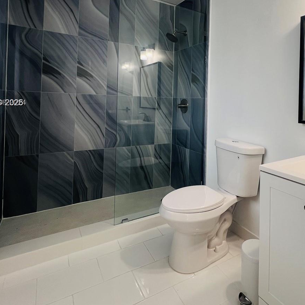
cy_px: 103
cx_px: 193
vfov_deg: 70.2
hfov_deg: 70.8
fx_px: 209
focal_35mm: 21
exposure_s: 1/120
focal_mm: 1.57
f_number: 1.8
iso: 50
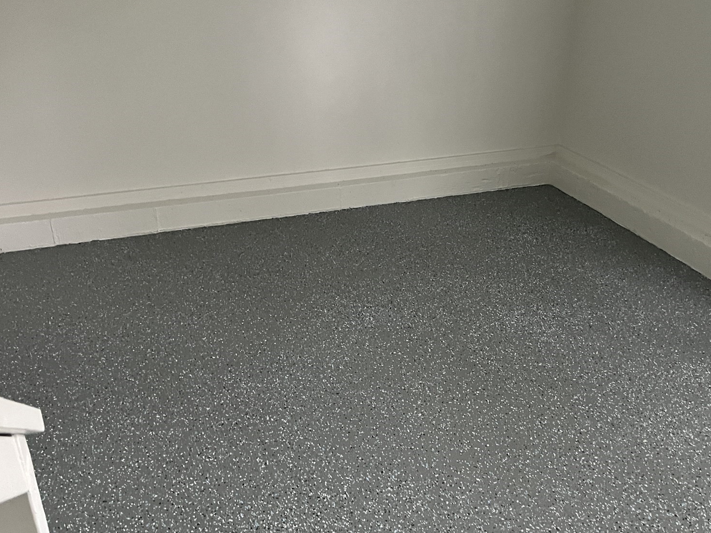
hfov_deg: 51.3
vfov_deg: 39.7
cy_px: 268
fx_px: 739
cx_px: 395
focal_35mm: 36
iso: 500
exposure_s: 1/40
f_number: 1.6
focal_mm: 5.1
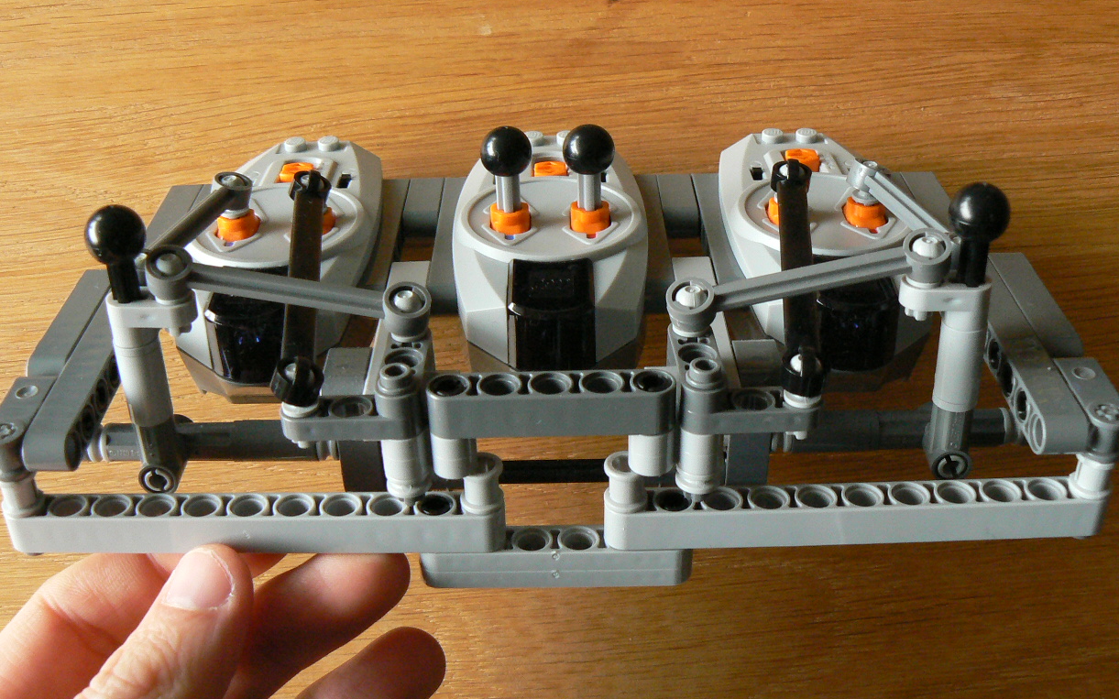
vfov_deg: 32.0
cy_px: 345
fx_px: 1220
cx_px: 557
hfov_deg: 49.3
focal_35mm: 40
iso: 200
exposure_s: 1/3.2
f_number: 4
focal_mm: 6
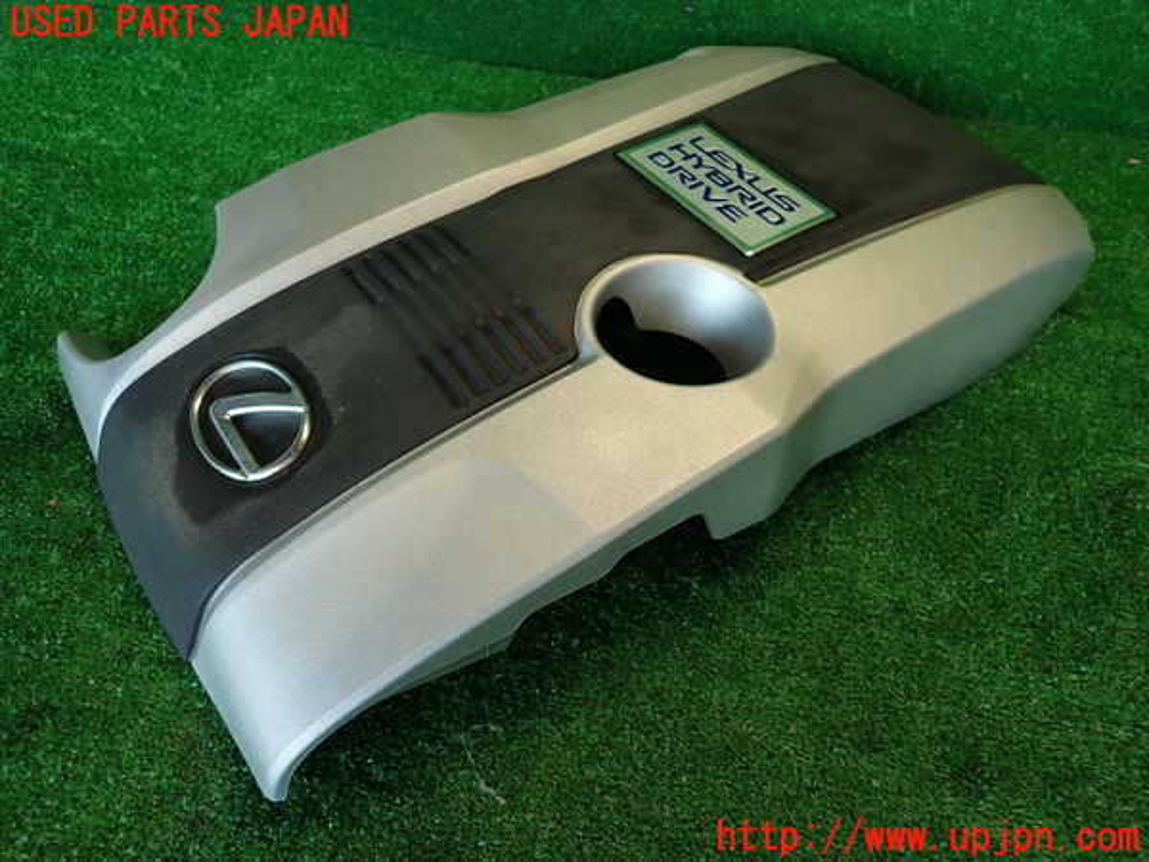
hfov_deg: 69.4
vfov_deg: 54.9
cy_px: 431
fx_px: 830
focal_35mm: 25
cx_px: 574
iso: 125
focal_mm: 4.5
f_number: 2
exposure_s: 1/60
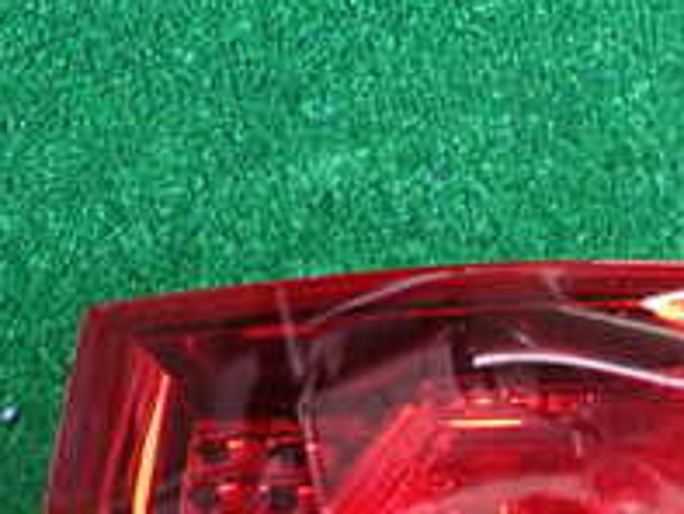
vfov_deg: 18.2
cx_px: 729
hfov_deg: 24.2
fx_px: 1503
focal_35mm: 76
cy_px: 656
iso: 500
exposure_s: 1/100
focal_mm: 4.5
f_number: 2
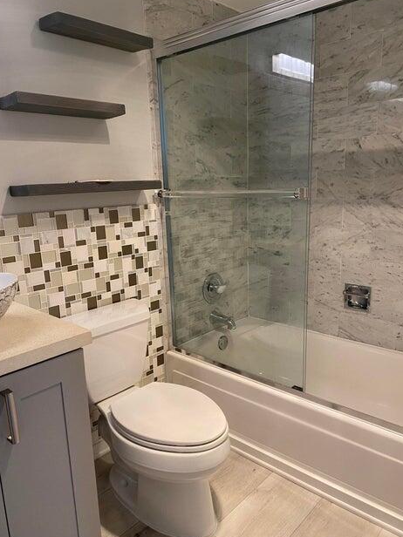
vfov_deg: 65.3
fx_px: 419
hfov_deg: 51.4
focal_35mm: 27
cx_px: 202
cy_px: 271
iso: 80
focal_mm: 4.25
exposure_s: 1/60
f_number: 1.8
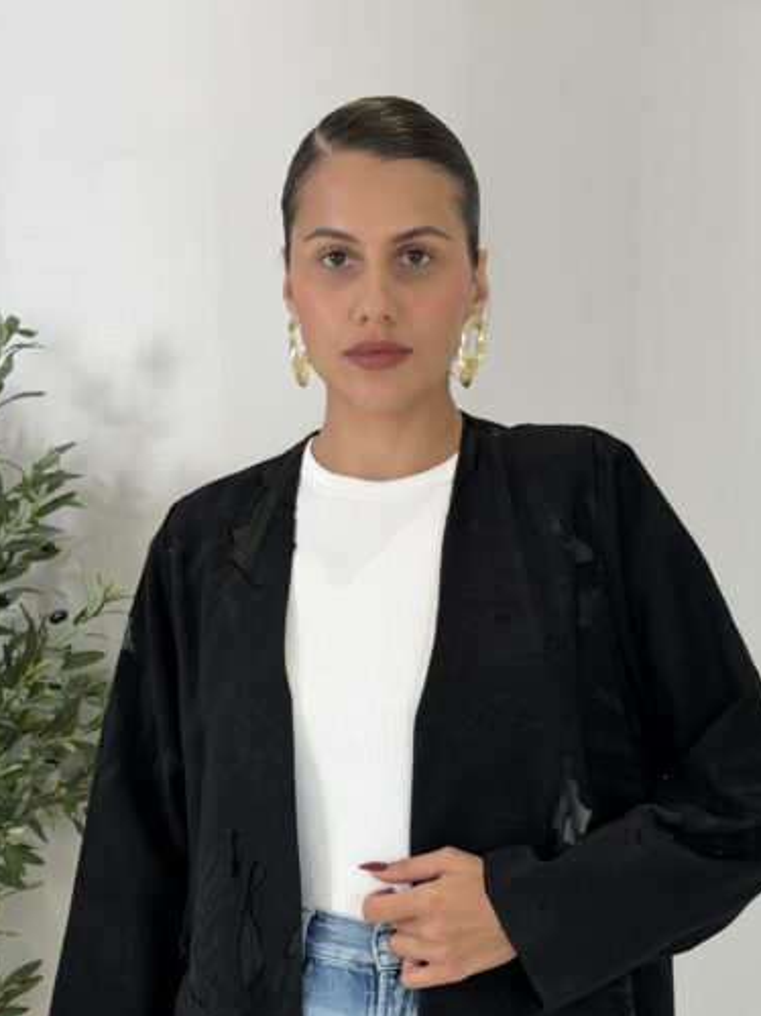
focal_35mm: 77
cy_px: 812
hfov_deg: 19.1
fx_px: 2258
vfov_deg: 24.9
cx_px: 437
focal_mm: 6.76
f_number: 1.78
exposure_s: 1/396
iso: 64
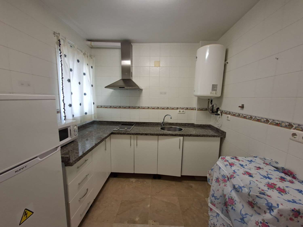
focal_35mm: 13
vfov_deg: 89.9
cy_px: 114
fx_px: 114
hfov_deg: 106.2
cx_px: 152
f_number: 2.2
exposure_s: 1/33
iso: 200
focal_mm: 1.74
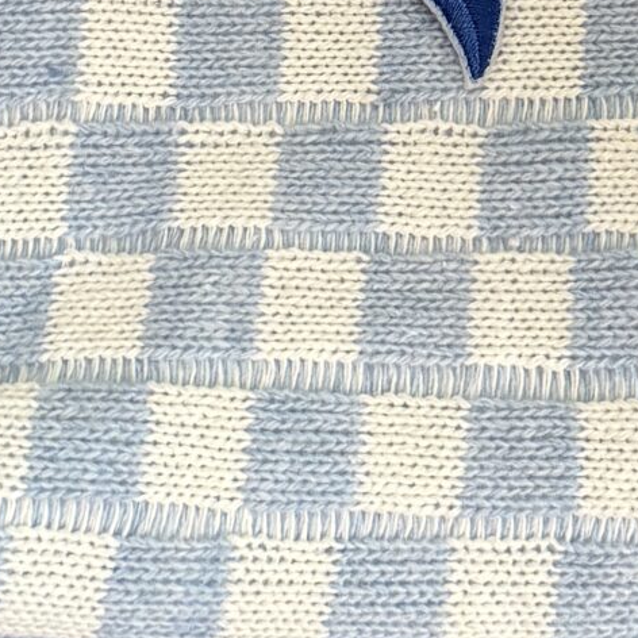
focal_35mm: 115
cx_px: 328
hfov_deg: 15.2
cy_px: -65
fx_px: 2398
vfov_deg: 14.8
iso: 320
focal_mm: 6.76
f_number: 1.78
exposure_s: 1/60
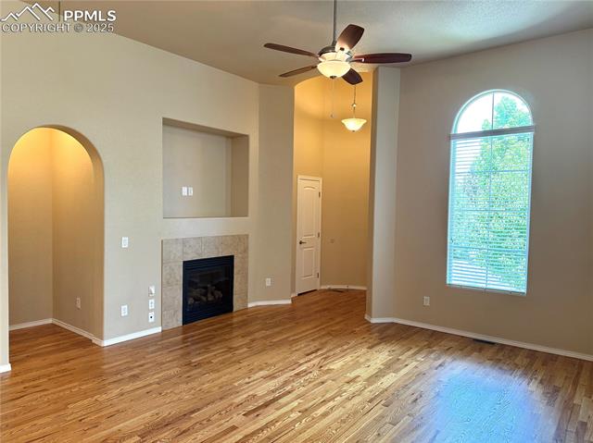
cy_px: 222
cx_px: 296
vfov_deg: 56.8
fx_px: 411
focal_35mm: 24
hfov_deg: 71.6
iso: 200
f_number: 1.78
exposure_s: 1/120
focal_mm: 6.76
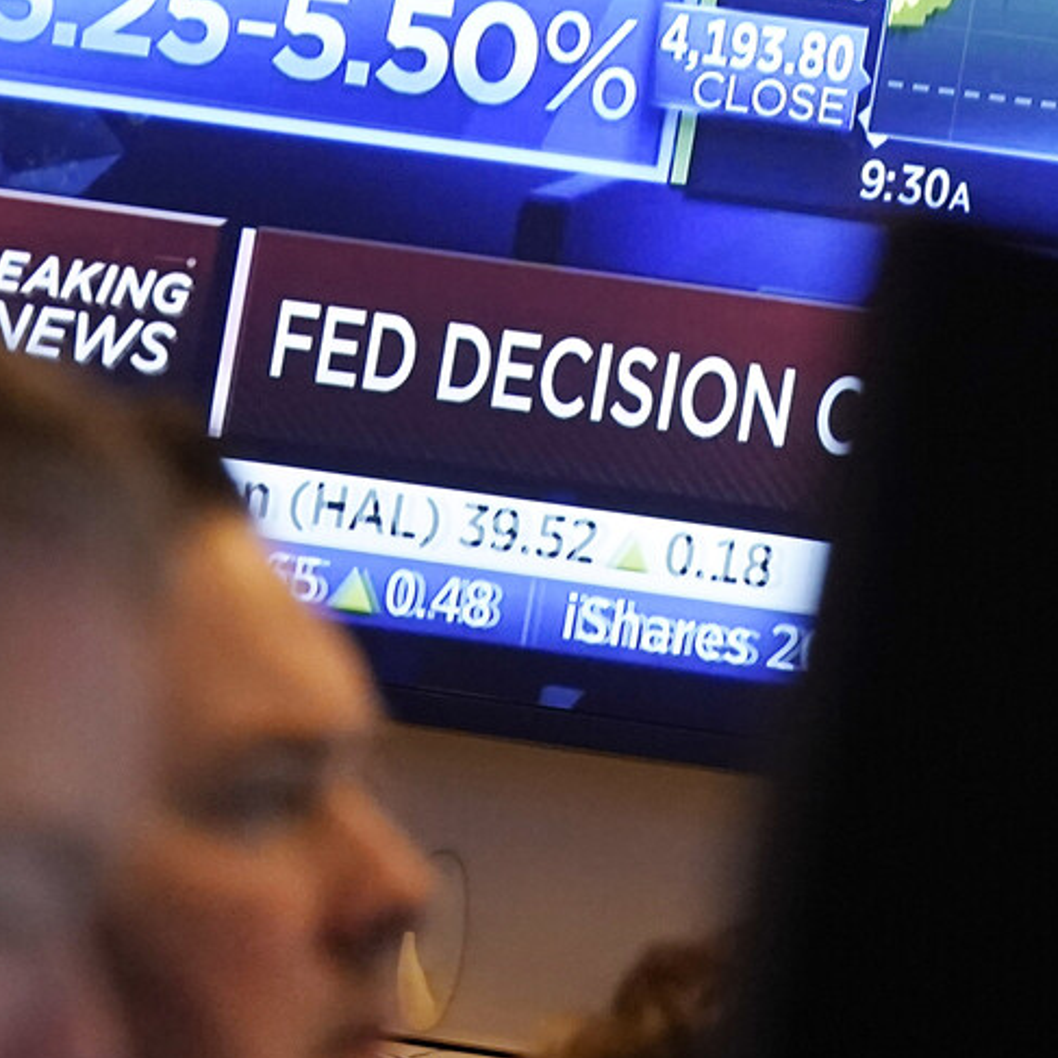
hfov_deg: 4.3
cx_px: 391
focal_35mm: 411
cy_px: 538
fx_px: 14212
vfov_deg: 4.3
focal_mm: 184
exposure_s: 1/200
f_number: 5
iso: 4000
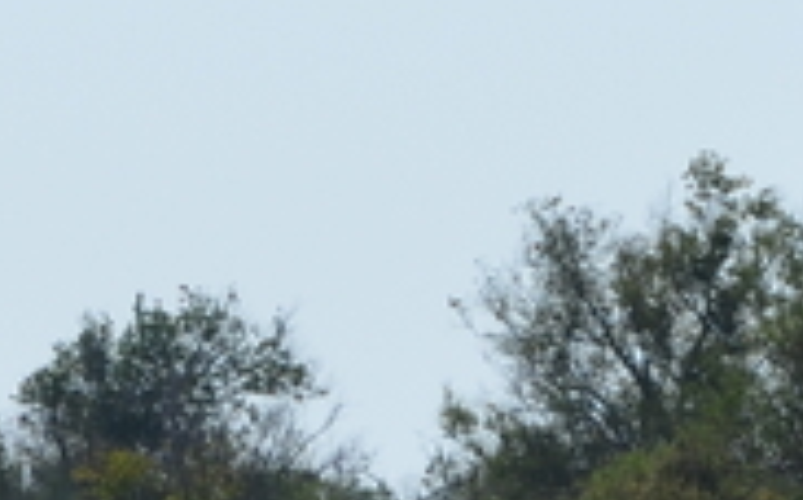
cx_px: 768
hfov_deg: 2.5
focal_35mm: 833
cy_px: 469
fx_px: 18213
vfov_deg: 1.6
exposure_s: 1/320
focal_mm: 78
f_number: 9
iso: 100
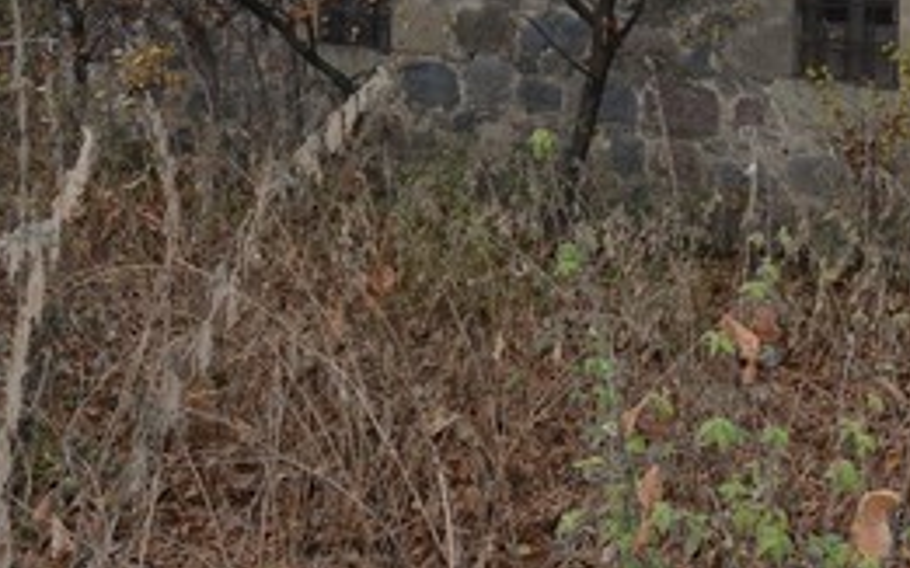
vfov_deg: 9.4
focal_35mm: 137
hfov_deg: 15.0
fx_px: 3405
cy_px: -96
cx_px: 840
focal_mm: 35
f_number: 5.6
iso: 100
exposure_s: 1/160
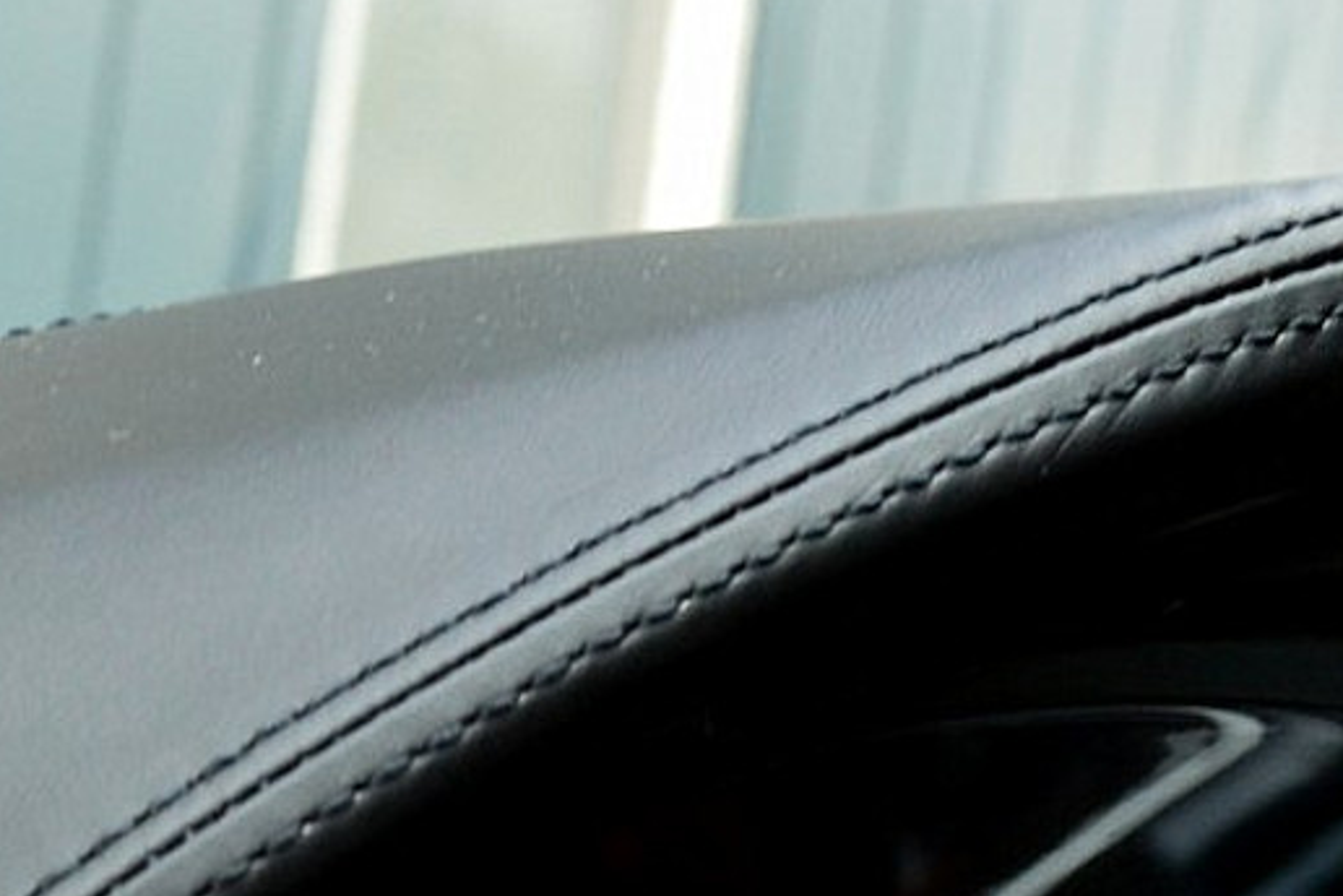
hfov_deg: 15.2
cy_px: 659
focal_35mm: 134
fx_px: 4999
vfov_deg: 10.2
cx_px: 185
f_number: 8
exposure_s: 1/60
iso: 450
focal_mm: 24
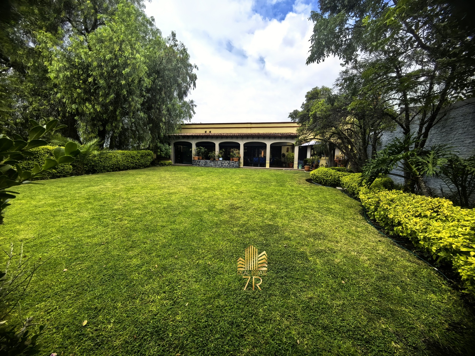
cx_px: 238
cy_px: 178
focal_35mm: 13
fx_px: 178
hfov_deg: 106.2
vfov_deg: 89.9
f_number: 2.2
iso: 50
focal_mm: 1.95
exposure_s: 1/322
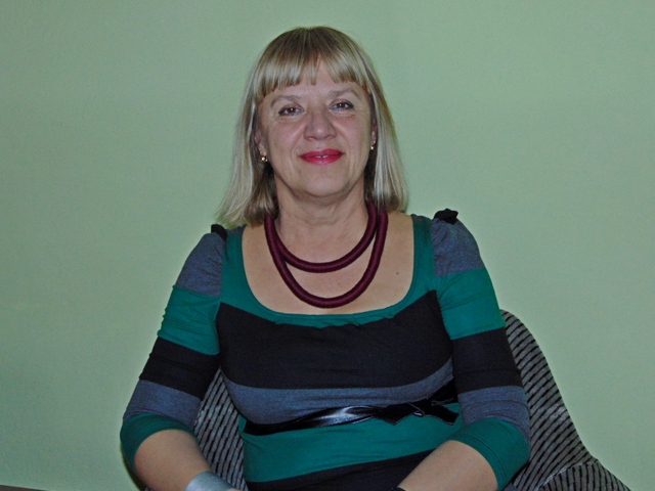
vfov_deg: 29.1
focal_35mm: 50
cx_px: 328
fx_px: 946
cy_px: 246
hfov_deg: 38.2
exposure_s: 1/60
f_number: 3.5
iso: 200
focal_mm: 9
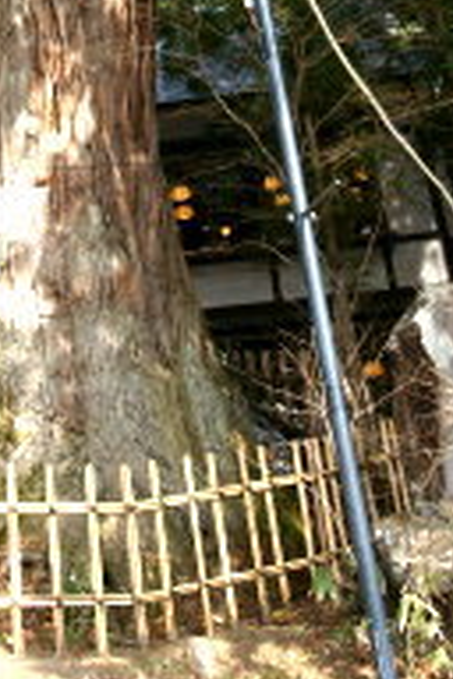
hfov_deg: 21.4
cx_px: 44
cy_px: -62
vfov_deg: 29.3
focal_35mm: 62
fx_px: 1170
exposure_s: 1/80
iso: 200
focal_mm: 26
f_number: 8
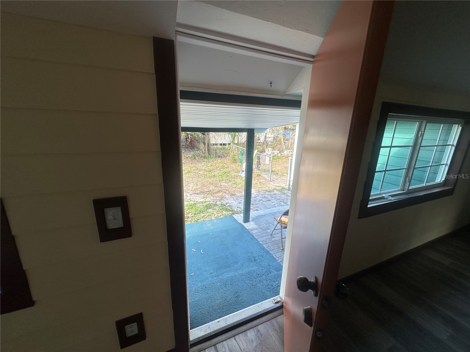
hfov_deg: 102.1
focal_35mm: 14
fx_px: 190
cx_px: 235
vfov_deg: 85.7
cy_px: 176
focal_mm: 2.22
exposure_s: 1/99
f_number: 2.2
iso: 40
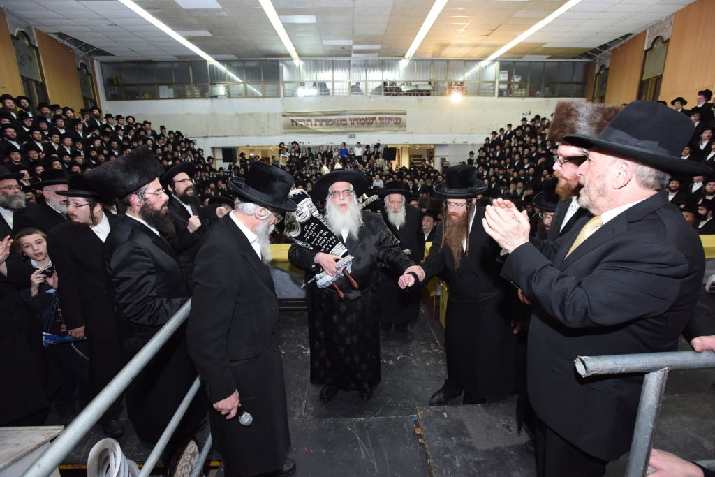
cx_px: 358
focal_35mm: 17
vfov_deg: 70.5
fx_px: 338
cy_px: 238
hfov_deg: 93.3
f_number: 5.6
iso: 2000
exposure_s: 1/125
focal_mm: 17
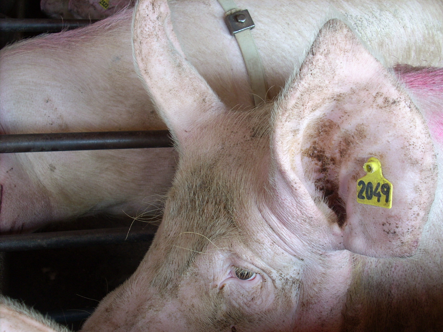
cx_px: 222
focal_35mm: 46
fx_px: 589
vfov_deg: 31.5
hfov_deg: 41.2
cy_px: 166
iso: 91
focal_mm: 7.6
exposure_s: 1/30
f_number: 3.1
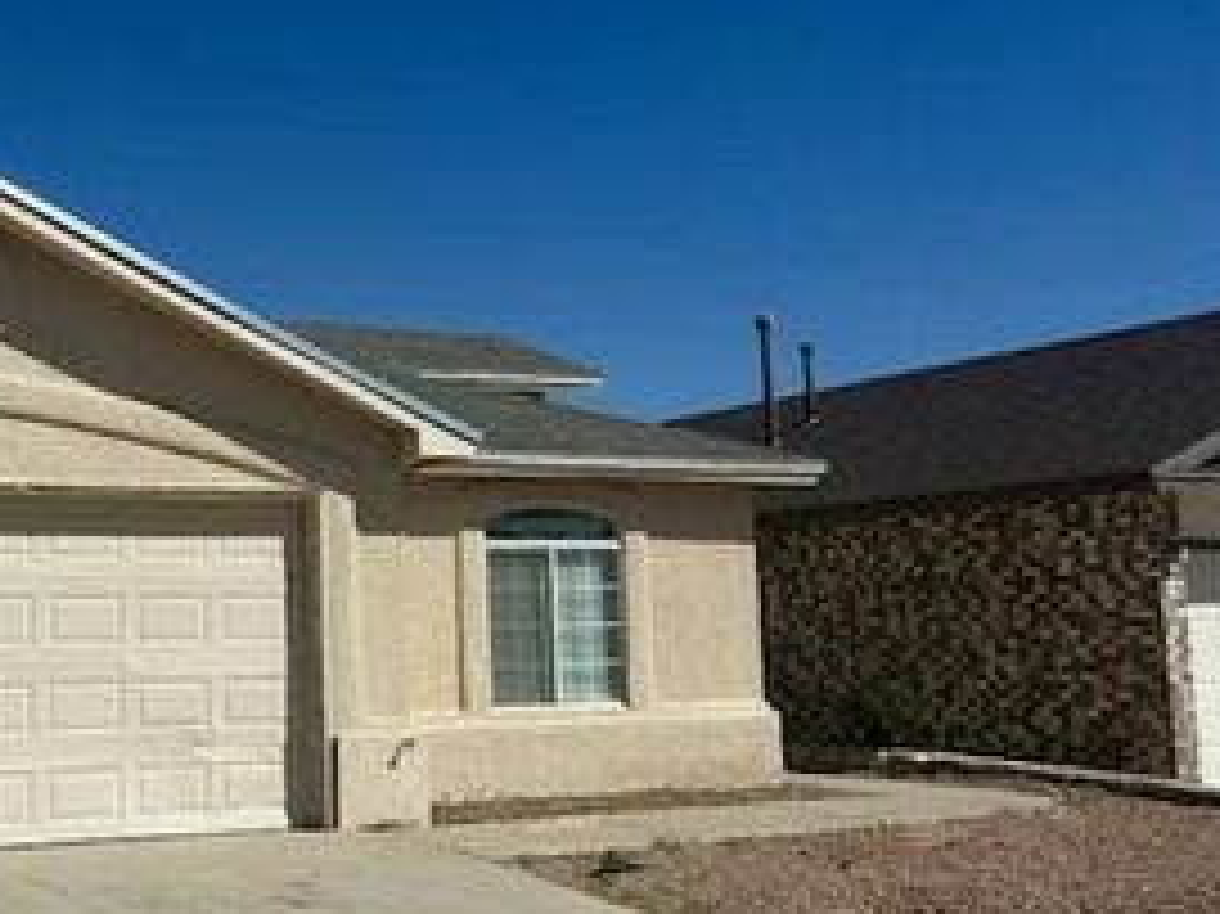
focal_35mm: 48
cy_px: 475
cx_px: 185
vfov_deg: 30.2
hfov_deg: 37.7
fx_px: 1691
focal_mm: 5.7
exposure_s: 1/10309
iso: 50
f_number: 1.5
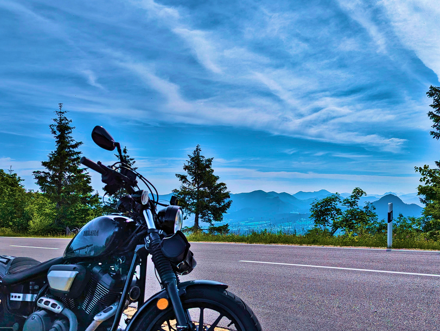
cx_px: 259
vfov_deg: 42.6
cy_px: 216
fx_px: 420
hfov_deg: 55.0
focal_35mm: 33
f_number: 1.85
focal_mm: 6.81
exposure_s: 1/4049
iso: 46
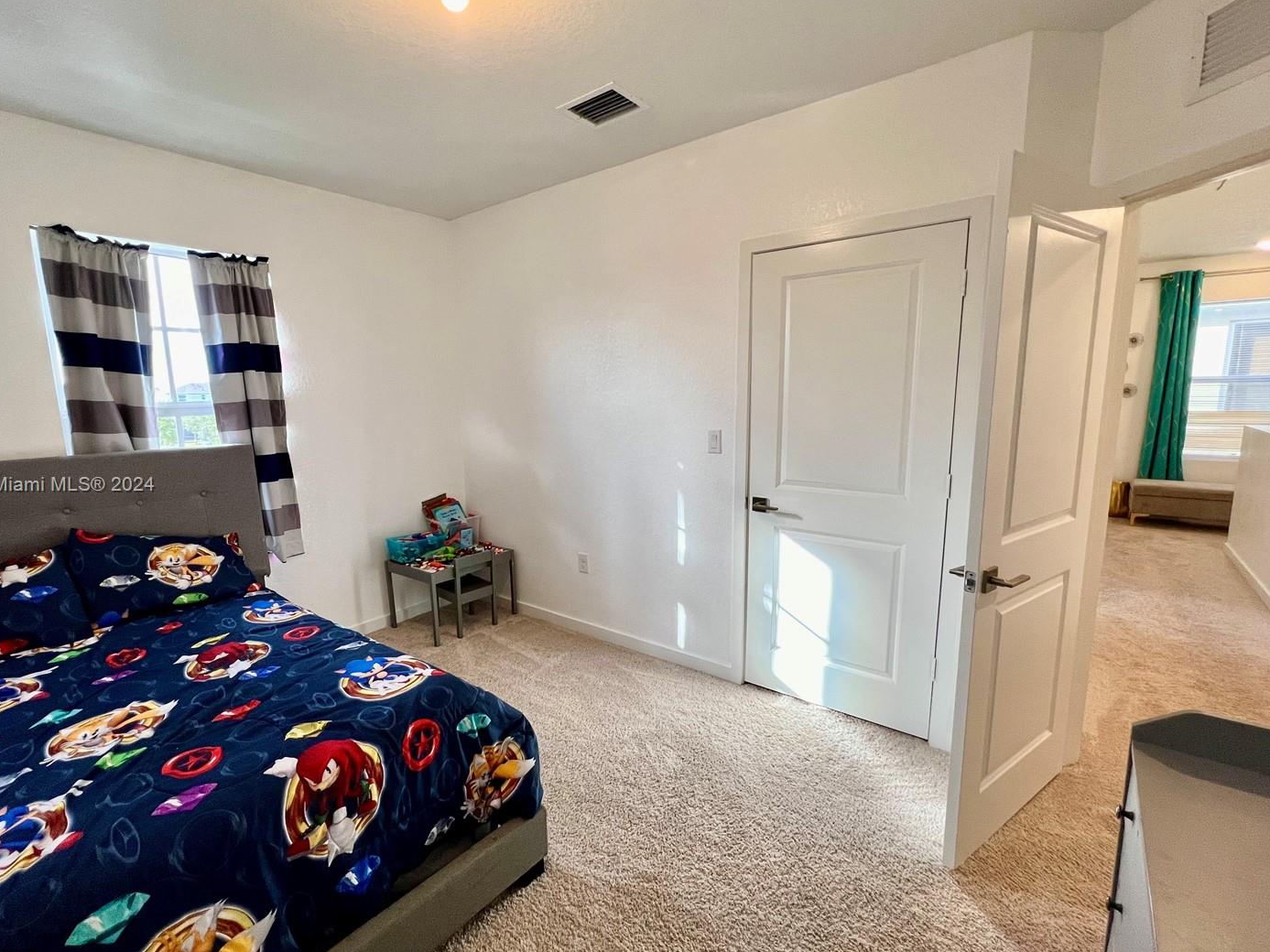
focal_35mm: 15
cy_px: 486
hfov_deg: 98.0
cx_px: 594
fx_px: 550
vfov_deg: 81.7
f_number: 1.8
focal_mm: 1.57
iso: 125
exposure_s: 1/120
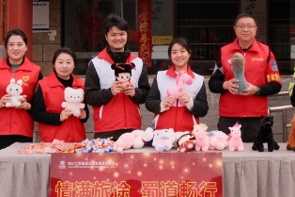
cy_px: 38
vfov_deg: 18.2
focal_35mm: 74
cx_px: 176
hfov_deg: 27.3
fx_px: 606
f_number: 5.6
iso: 640
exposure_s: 1/1000
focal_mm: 20.8
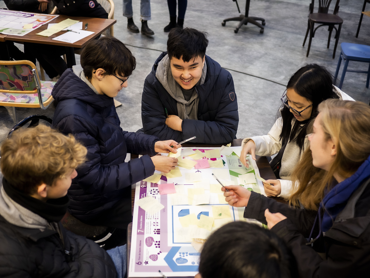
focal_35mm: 40
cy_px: 139
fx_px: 428
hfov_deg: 46.8
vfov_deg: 36.0
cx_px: 185
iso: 250
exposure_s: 1/100
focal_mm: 20
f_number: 2
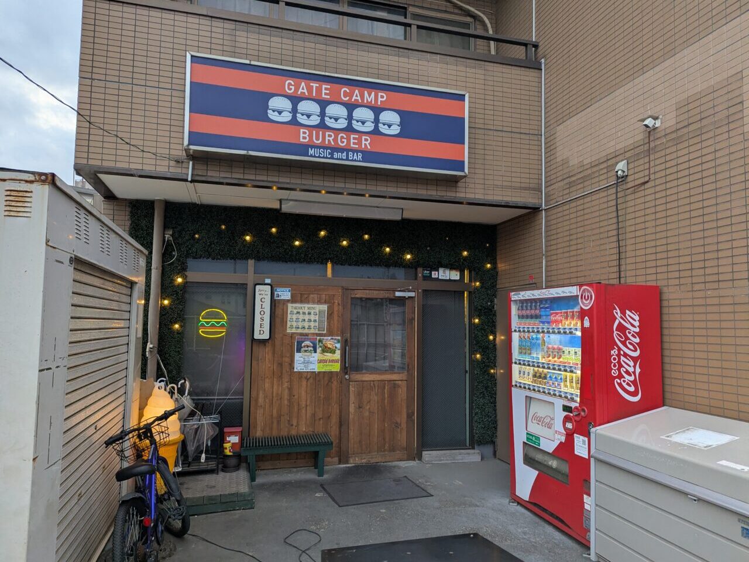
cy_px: 281
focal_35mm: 24
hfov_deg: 71.6
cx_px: 374
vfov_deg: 56.8
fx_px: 519
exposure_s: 1/348
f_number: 1.85
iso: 308
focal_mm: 6.81
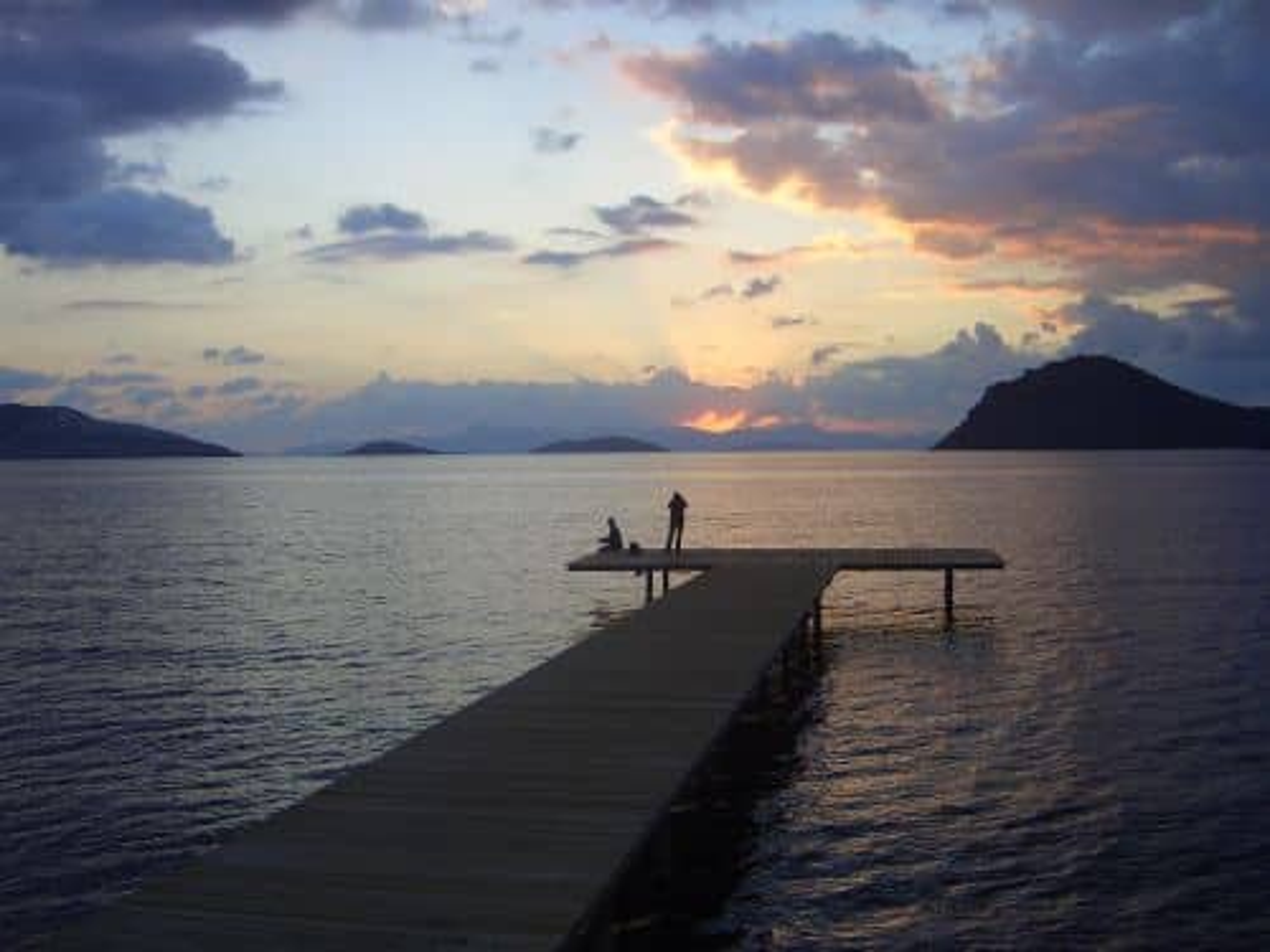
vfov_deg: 36.8
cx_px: 635
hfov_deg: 47.9
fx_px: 1431
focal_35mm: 39
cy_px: 476
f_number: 2.8
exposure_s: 1/160
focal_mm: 8
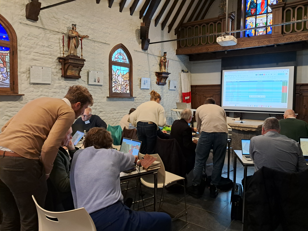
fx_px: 240
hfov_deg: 65.3
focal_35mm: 27
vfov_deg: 51.4
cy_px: 116
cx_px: 154
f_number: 1.8
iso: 500
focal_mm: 4
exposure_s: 1/50
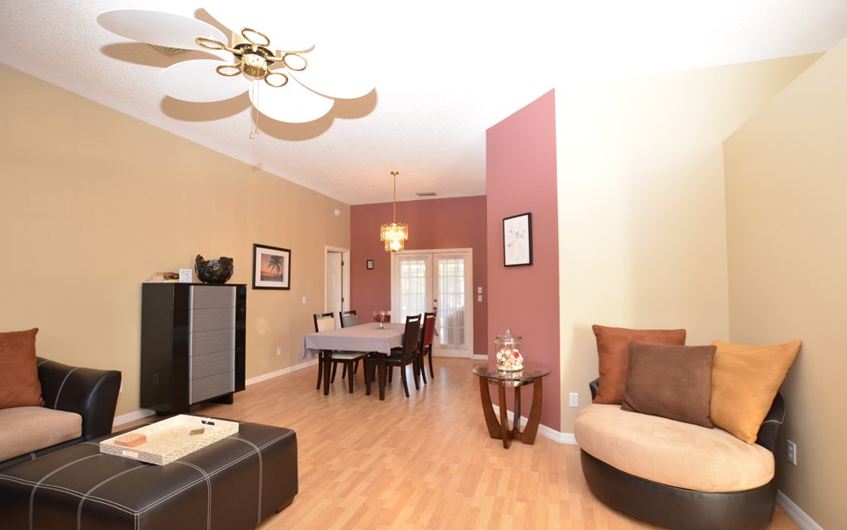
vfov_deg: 71.2
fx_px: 369
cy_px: 274
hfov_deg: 97.8
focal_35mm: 16
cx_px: 435
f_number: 4
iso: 560
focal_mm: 10
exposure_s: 1/60
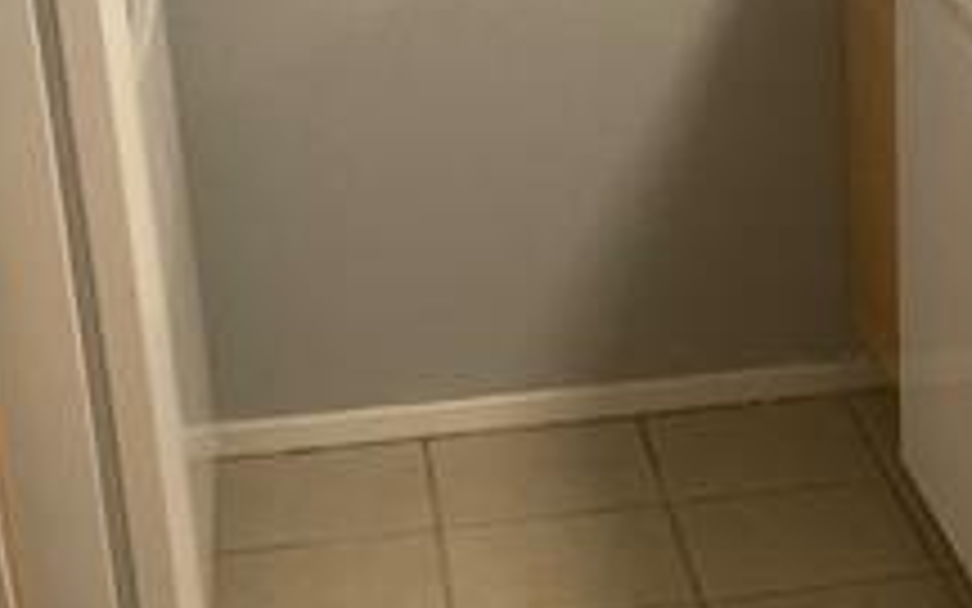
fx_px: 2596
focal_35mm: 98
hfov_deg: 20.7
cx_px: 886
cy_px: 333
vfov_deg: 13.3
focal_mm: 4.25
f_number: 1.8
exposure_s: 1/40
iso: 400
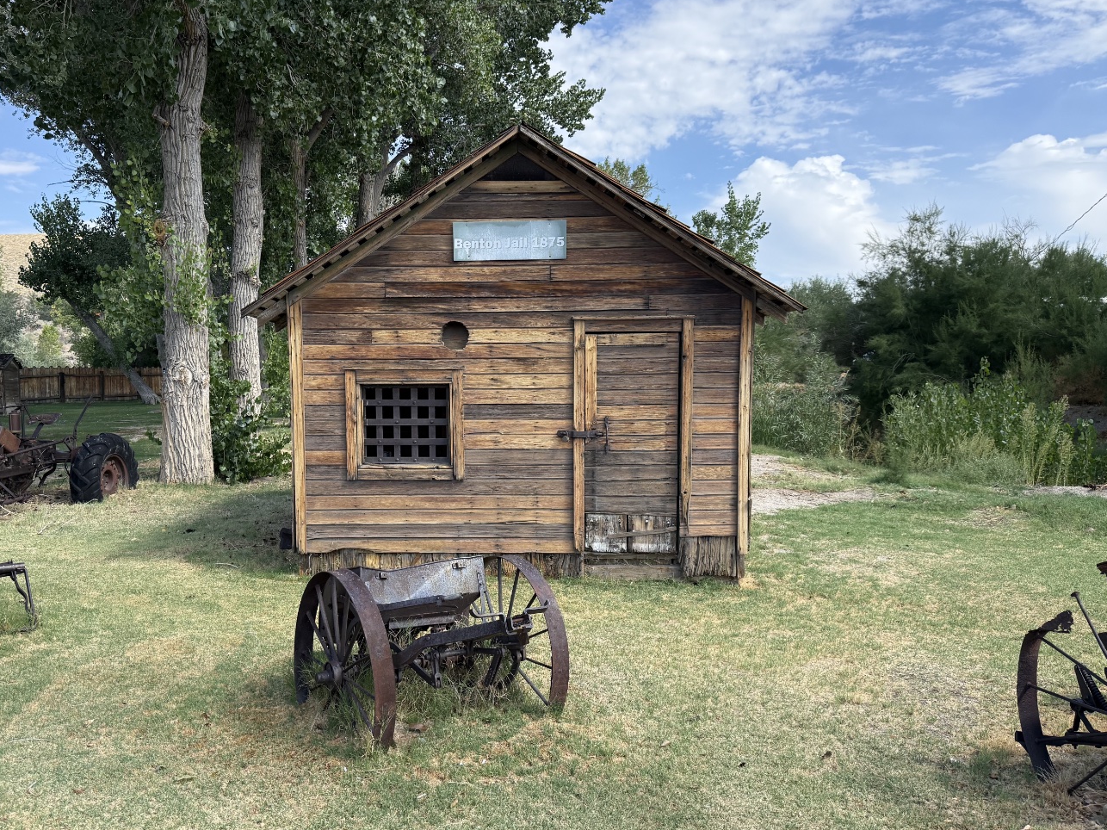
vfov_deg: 49.7
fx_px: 895
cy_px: 437
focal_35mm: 28
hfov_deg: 63.2
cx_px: 475
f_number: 1.78
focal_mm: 6.76
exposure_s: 1/2611
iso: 100
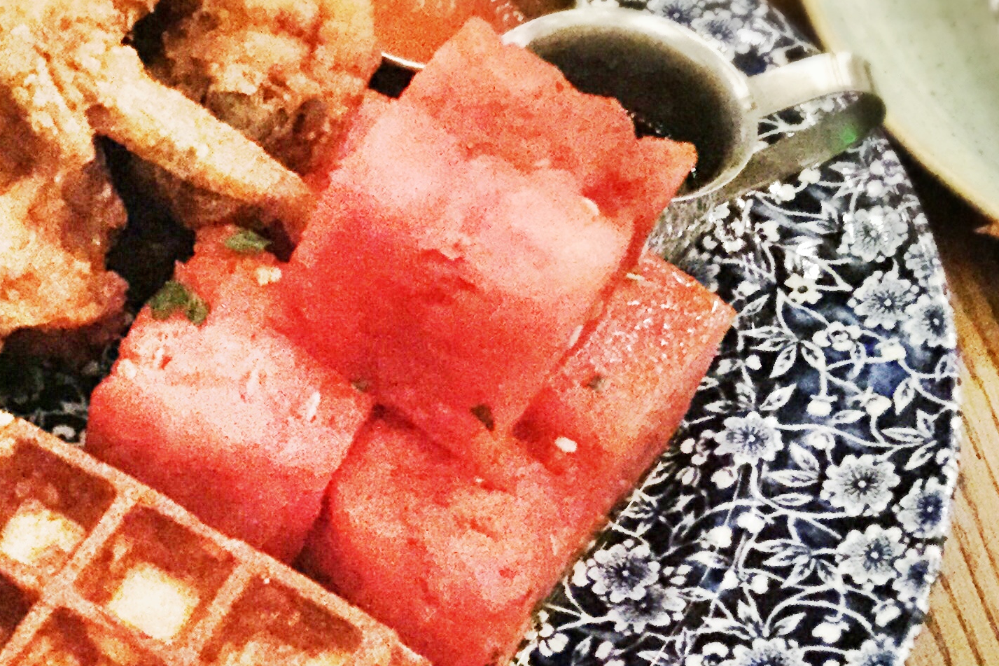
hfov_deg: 28.3
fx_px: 1914
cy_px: 426
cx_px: 124
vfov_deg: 19.7
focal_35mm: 69
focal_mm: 4.15
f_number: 2.2
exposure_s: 1/15
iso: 2000
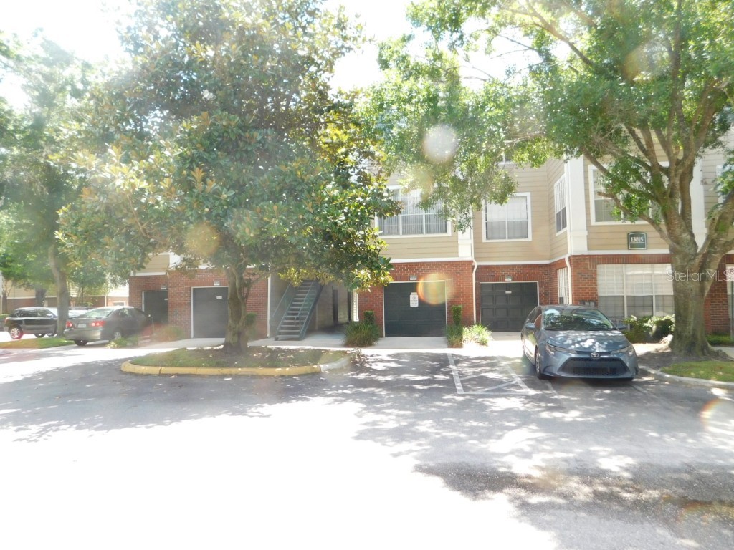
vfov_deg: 58.9
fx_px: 488
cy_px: 275
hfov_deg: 73.9
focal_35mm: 23
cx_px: 367
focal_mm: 4
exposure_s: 1/160
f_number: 3
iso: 125
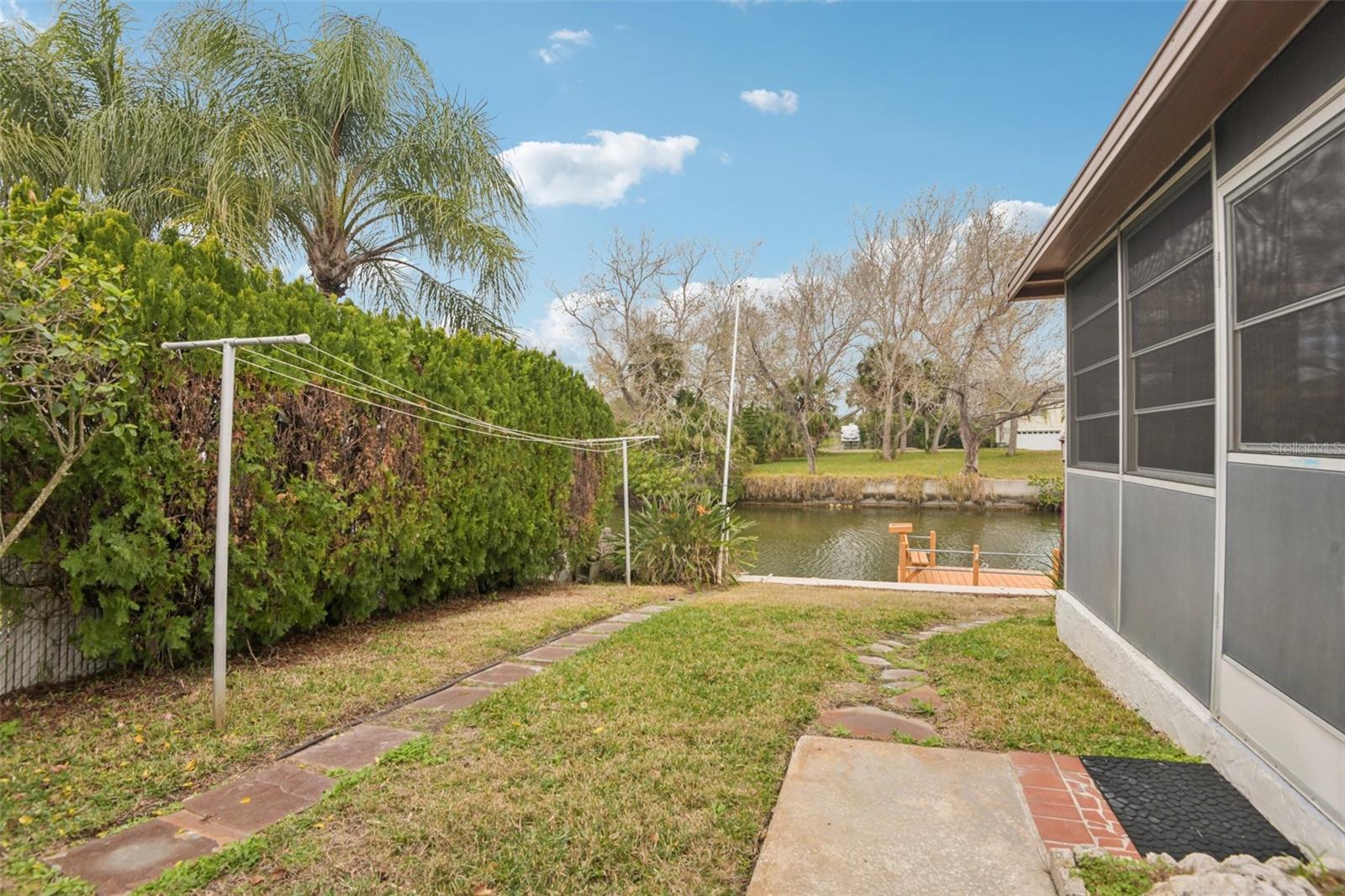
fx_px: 598
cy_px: 448
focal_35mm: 16
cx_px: 672
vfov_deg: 73.7
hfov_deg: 96.7
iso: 400
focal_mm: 16
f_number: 8
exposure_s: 1/500
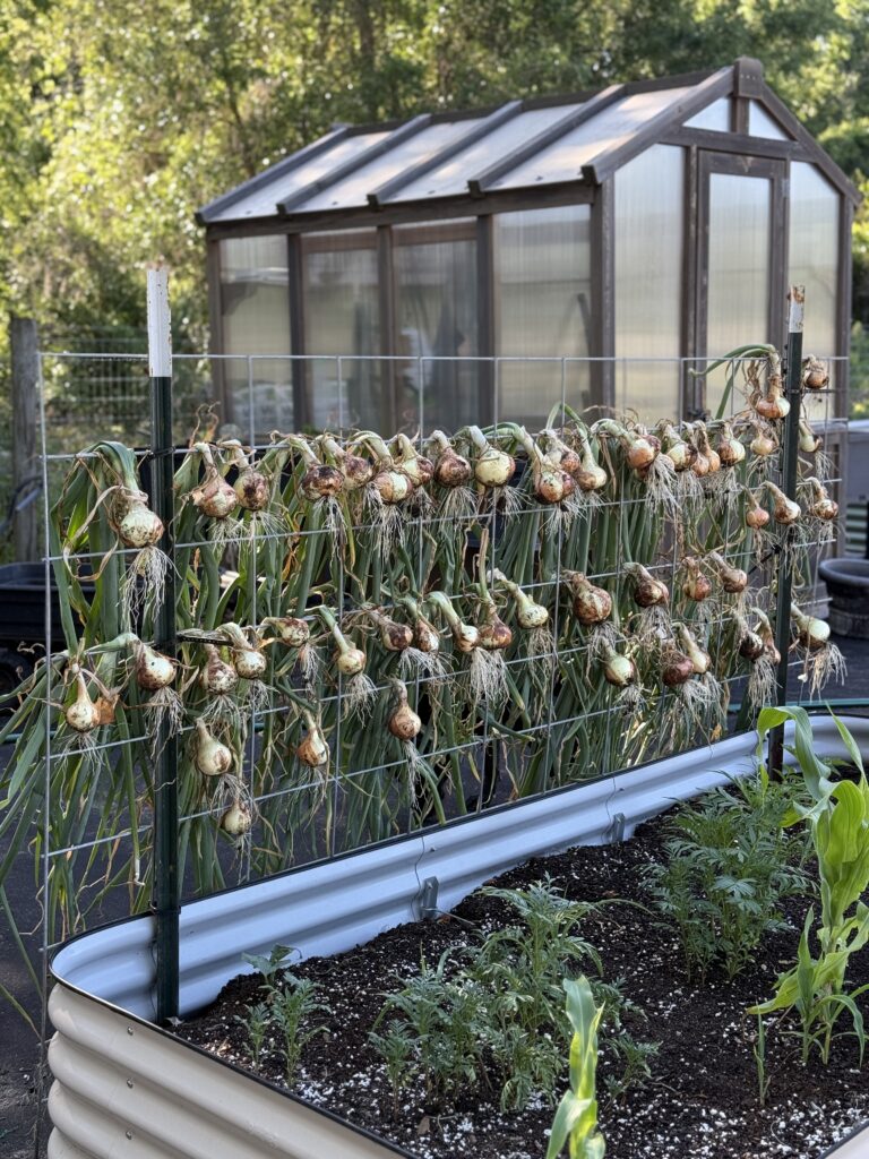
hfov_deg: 30.3
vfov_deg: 39.7
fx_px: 1607
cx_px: 434
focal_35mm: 48
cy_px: 580
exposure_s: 1/324
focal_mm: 6.76
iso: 64
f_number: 1.78
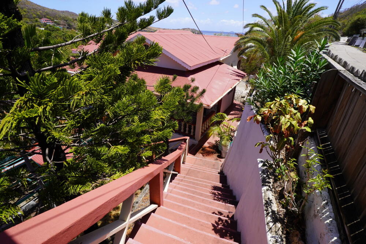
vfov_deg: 72.1
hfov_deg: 95.0
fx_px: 168
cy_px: 122
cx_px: 183
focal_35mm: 16
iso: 100
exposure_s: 1/125
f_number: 9
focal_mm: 11
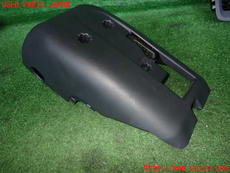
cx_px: 115
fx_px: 166
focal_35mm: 25
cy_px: 86
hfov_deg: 69.4
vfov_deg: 54.9
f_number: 5.6
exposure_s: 1/30
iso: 160
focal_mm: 4.5
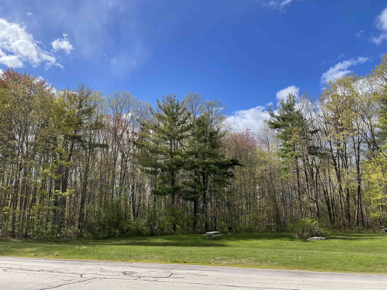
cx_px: 194
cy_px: 145
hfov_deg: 67.3
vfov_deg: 53.1
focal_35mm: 26
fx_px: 291
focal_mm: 4.2
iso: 32
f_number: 1.6
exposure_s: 1/2747
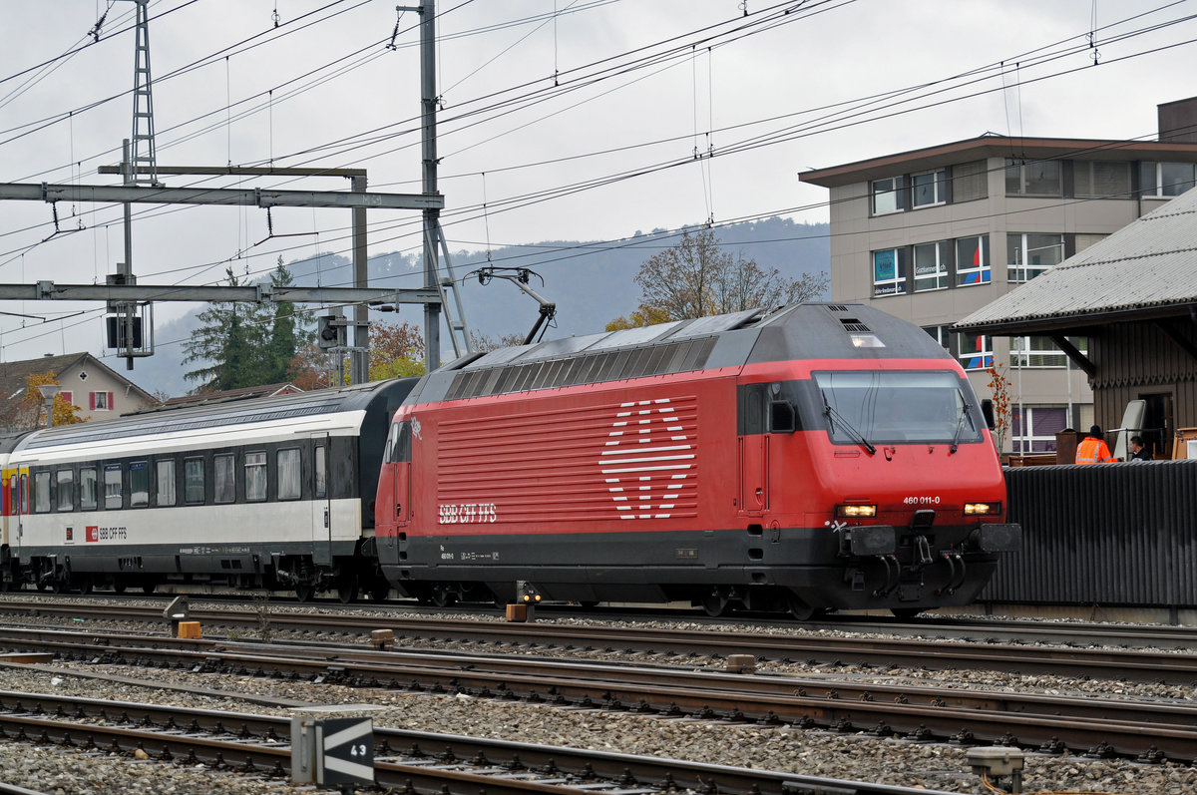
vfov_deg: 13.0
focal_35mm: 105
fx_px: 3487
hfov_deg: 19.5
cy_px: 398
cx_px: 598
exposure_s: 1/800
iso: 400
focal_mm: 70
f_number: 3.5
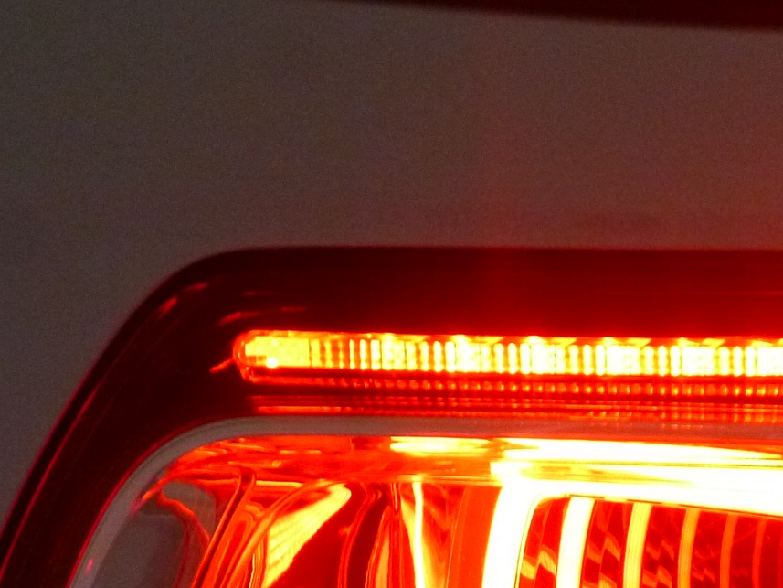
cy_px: 672
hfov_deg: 15.3
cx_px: 498
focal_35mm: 129
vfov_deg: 11.3
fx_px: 2918
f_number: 4
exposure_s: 1/4
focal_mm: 8.6
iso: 500
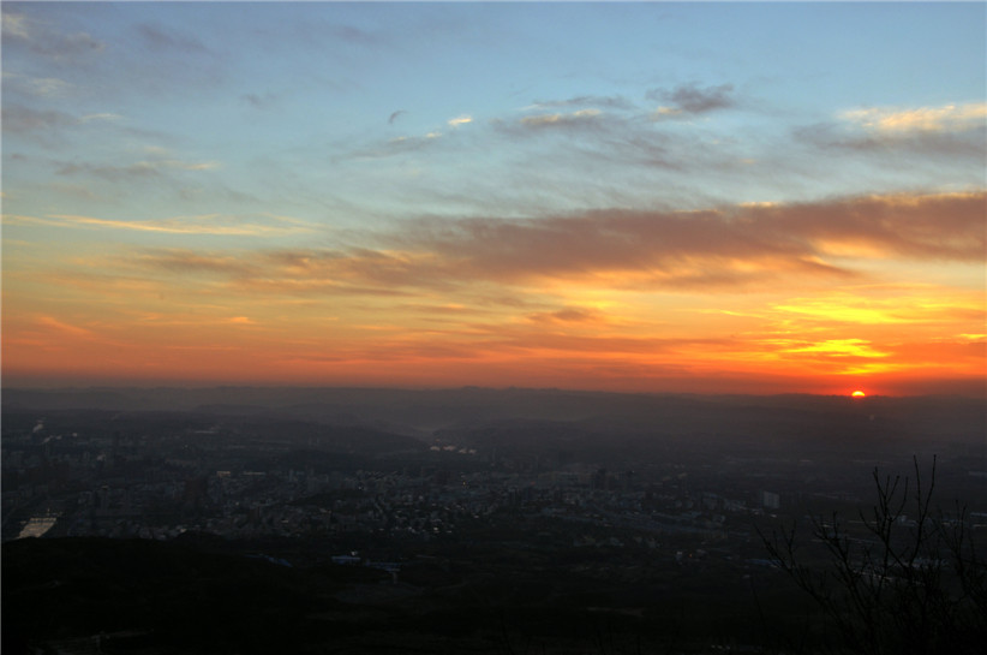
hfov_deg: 43.7
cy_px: 328
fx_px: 1232
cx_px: 494
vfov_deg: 29.8
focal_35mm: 45
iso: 200
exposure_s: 1/15
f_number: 22
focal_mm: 30
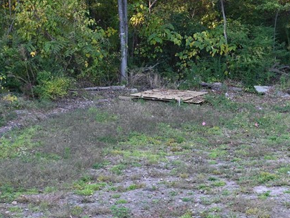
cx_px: 230
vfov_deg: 16.8
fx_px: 738
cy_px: 132
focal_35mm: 88
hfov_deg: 22.0
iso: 250
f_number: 4.5
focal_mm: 35
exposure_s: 1/40
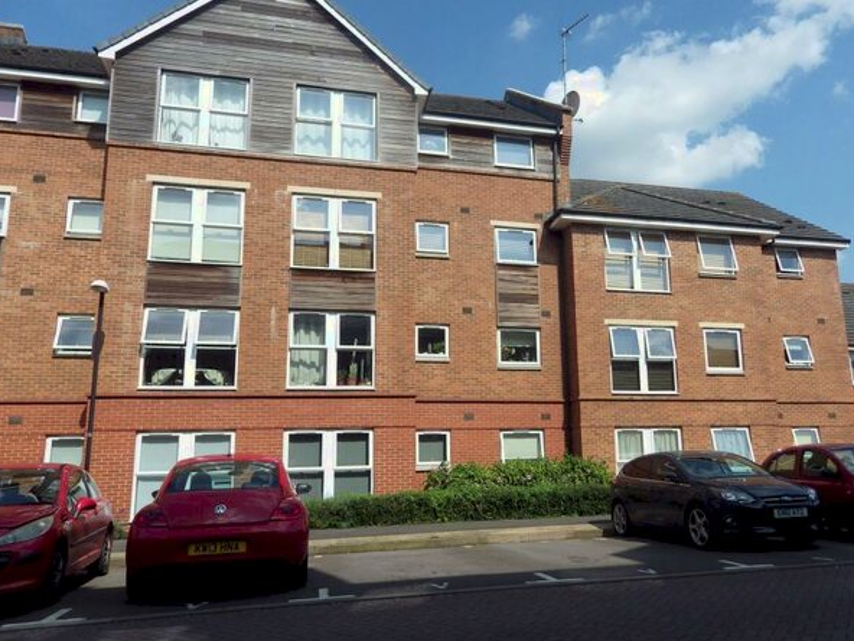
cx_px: 485
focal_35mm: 26
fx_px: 641
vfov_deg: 53.0
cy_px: 333
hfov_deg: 67.0
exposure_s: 1/160
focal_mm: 4
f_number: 9.7
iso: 100
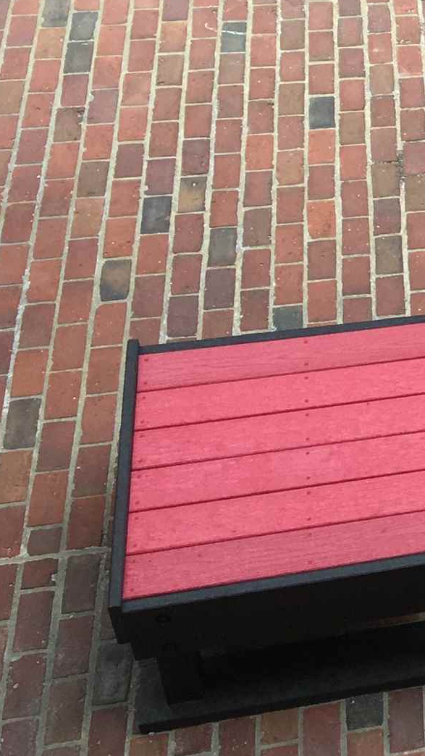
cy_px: 153
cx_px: 1051
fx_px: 1864
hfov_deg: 10.9
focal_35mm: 93
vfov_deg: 22.6
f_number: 2.2
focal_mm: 4.15
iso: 25
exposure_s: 1/178
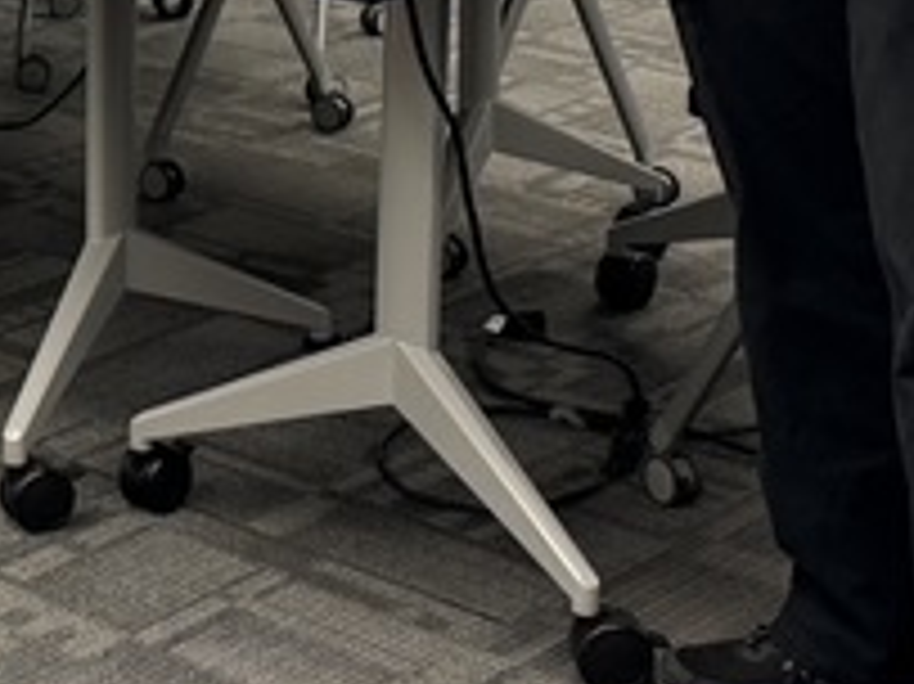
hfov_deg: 15.7
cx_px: -194
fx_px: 3193
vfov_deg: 11.9
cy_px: -194
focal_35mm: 121
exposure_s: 1/120
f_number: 1.78
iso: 200
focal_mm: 6.76
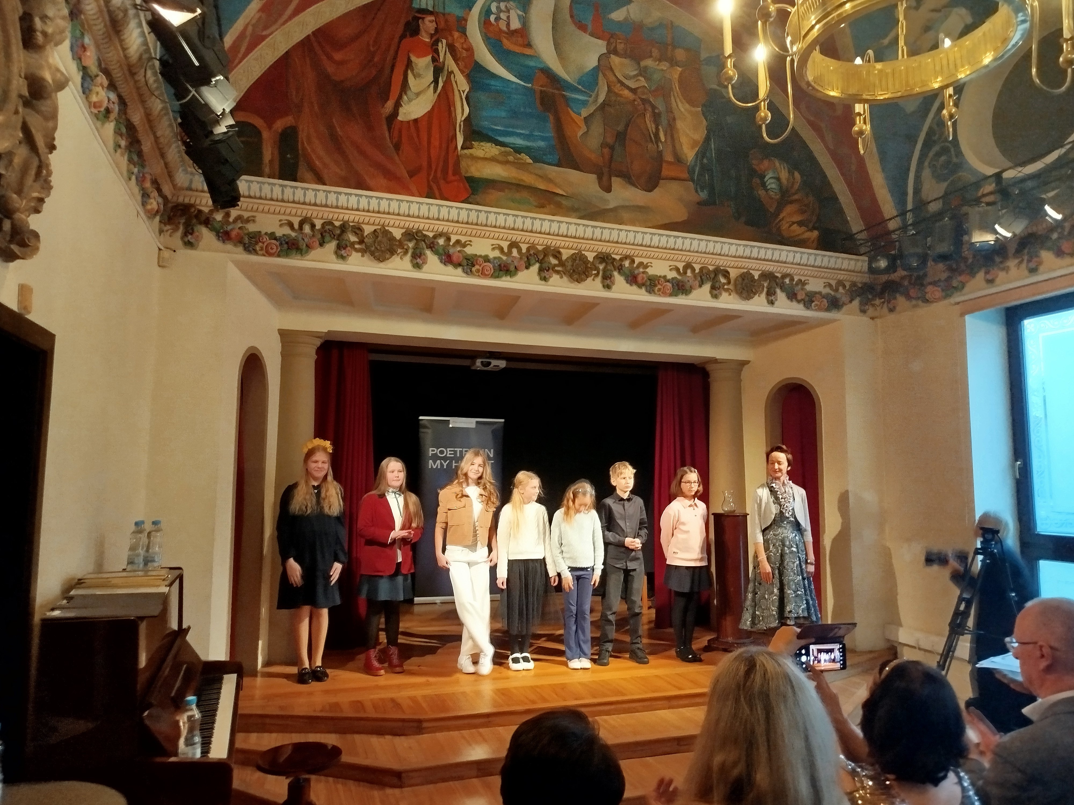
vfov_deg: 56.8
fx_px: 745
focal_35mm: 24
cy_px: 402
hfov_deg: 71.6
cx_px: 537
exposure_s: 1/33
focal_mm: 5.31
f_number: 1.7
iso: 400
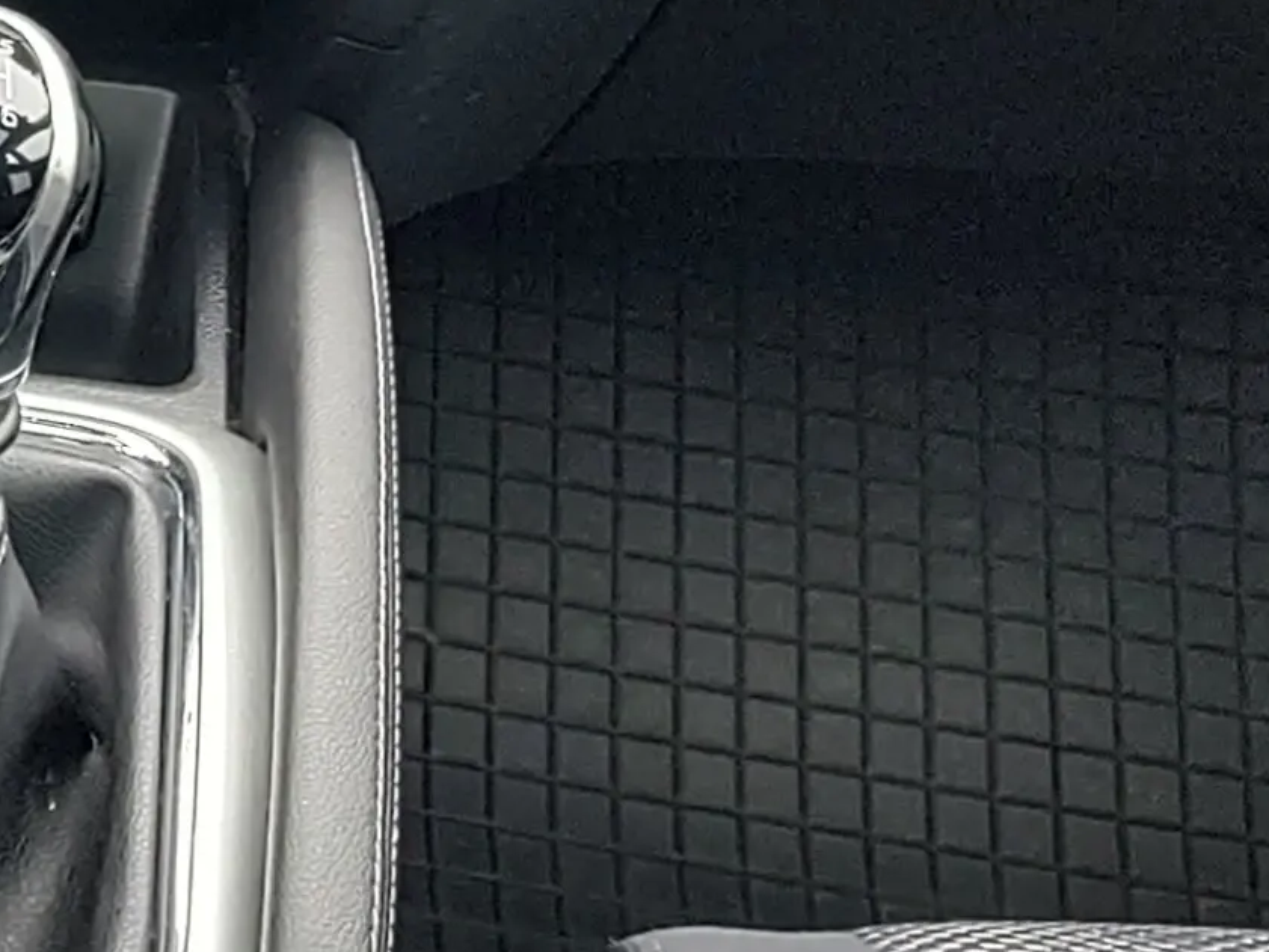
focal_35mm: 105
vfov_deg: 13.2
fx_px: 3850
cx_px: -948
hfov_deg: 16.1
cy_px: -527
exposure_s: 1/100
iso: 198
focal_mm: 5.56
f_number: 1.8
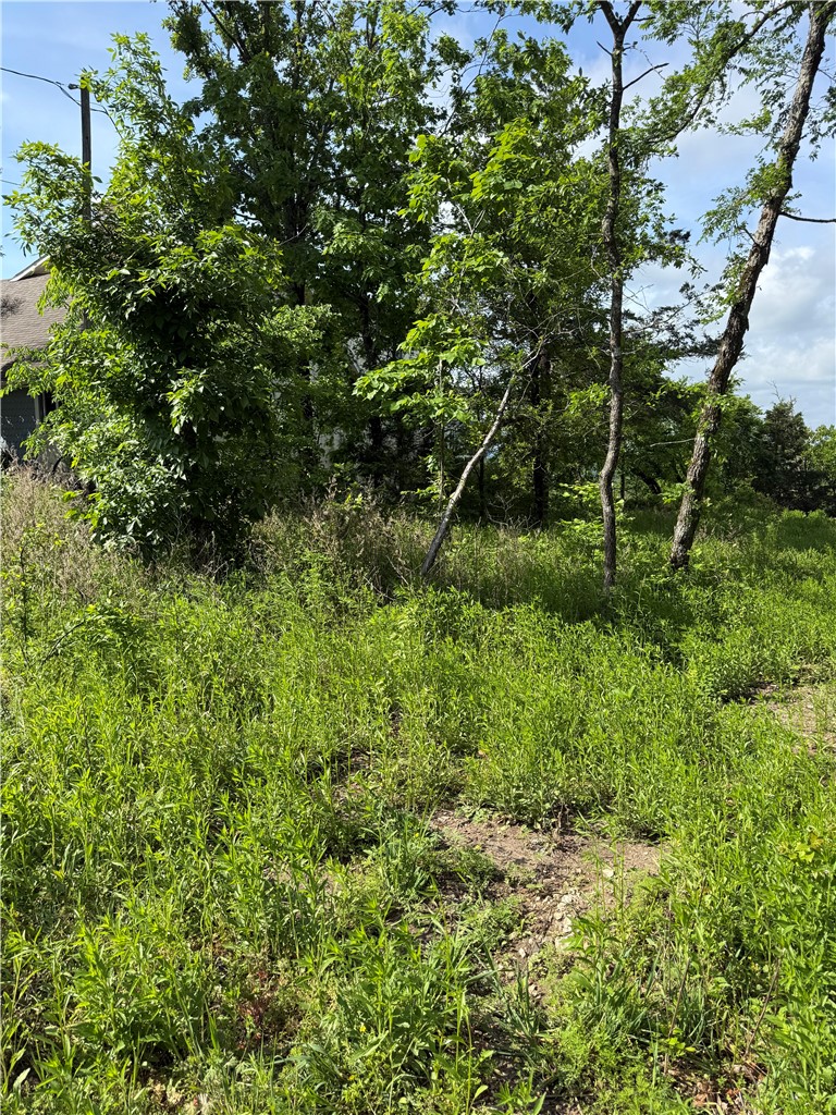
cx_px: 418
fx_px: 773
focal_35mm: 24
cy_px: 558
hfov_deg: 56.8
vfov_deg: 71.6
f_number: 1.78
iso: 80
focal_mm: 6.76
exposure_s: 1/2703
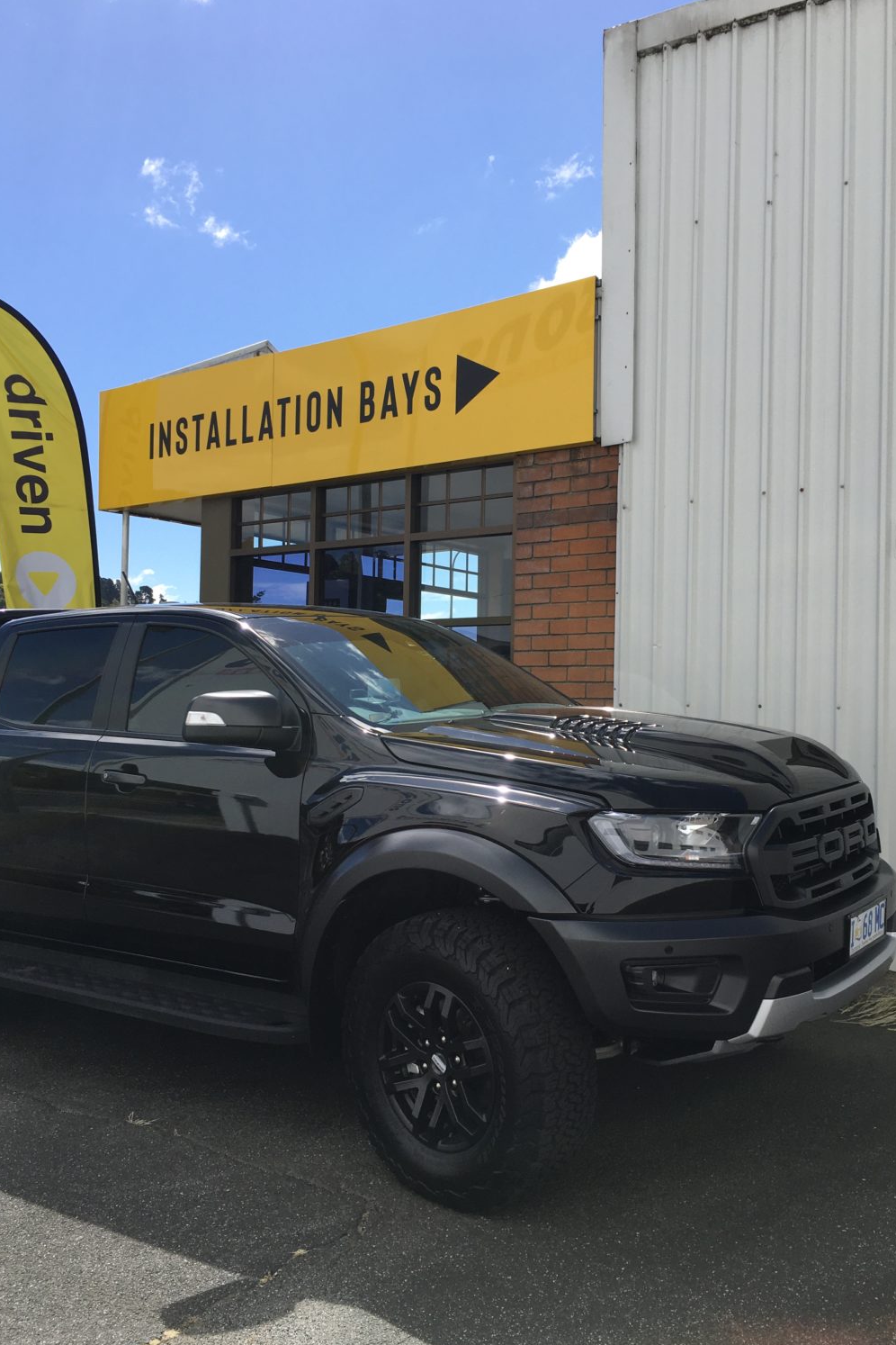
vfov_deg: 60.3
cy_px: 675
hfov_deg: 42.3
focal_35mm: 31
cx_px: 484
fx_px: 1157
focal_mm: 4.15
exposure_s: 1/1326
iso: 25
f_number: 2.2
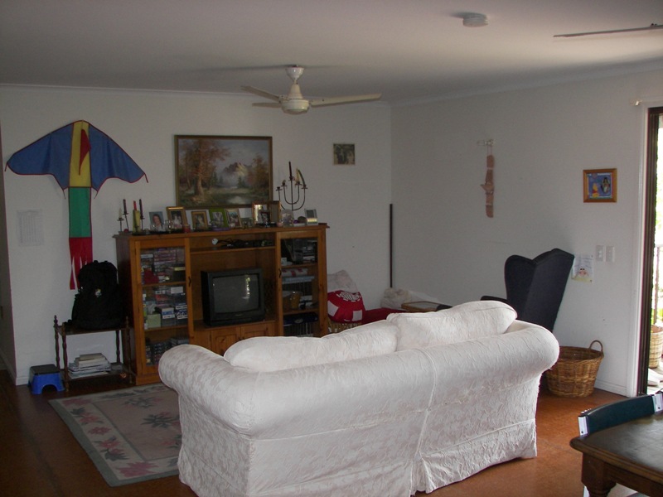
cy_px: 248
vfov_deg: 39.7
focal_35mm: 36
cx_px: 332
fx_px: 690
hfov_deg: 51.4
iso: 100
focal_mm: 6
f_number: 2.8
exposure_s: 1/30
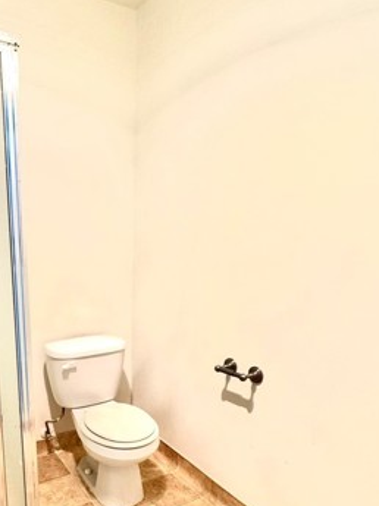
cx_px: 106
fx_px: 380
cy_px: 326
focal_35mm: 26
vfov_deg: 66.0
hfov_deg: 51.2
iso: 100
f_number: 2.2
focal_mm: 2.22
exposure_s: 1/120
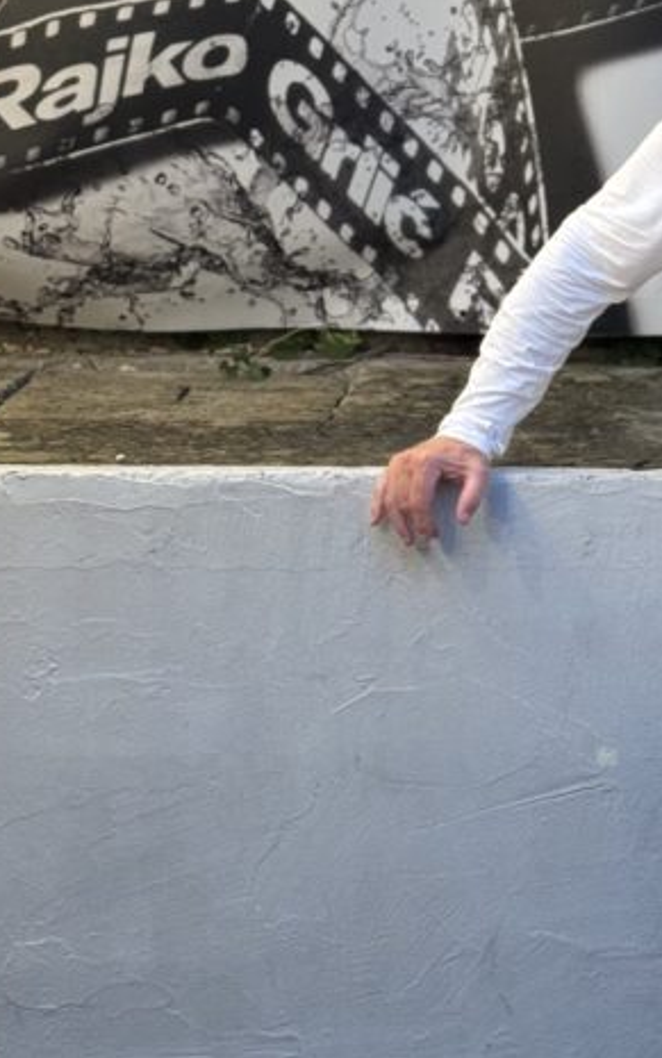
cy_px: 67
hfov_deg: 12.7
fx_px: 2942
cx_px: 585
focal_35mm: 102
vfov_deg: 19.9
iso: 160
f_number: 1.78
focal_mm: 6.76
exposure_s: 1/50
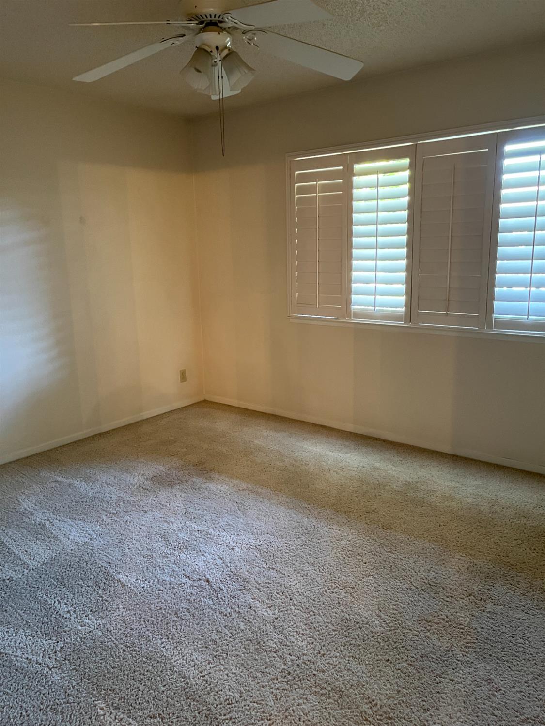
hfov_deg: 53.1
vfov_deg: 67.3
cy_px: 363
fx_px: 546
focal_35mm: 26
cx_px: 272
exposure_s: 1/40
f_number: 1.6
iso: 500
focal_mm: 5.1
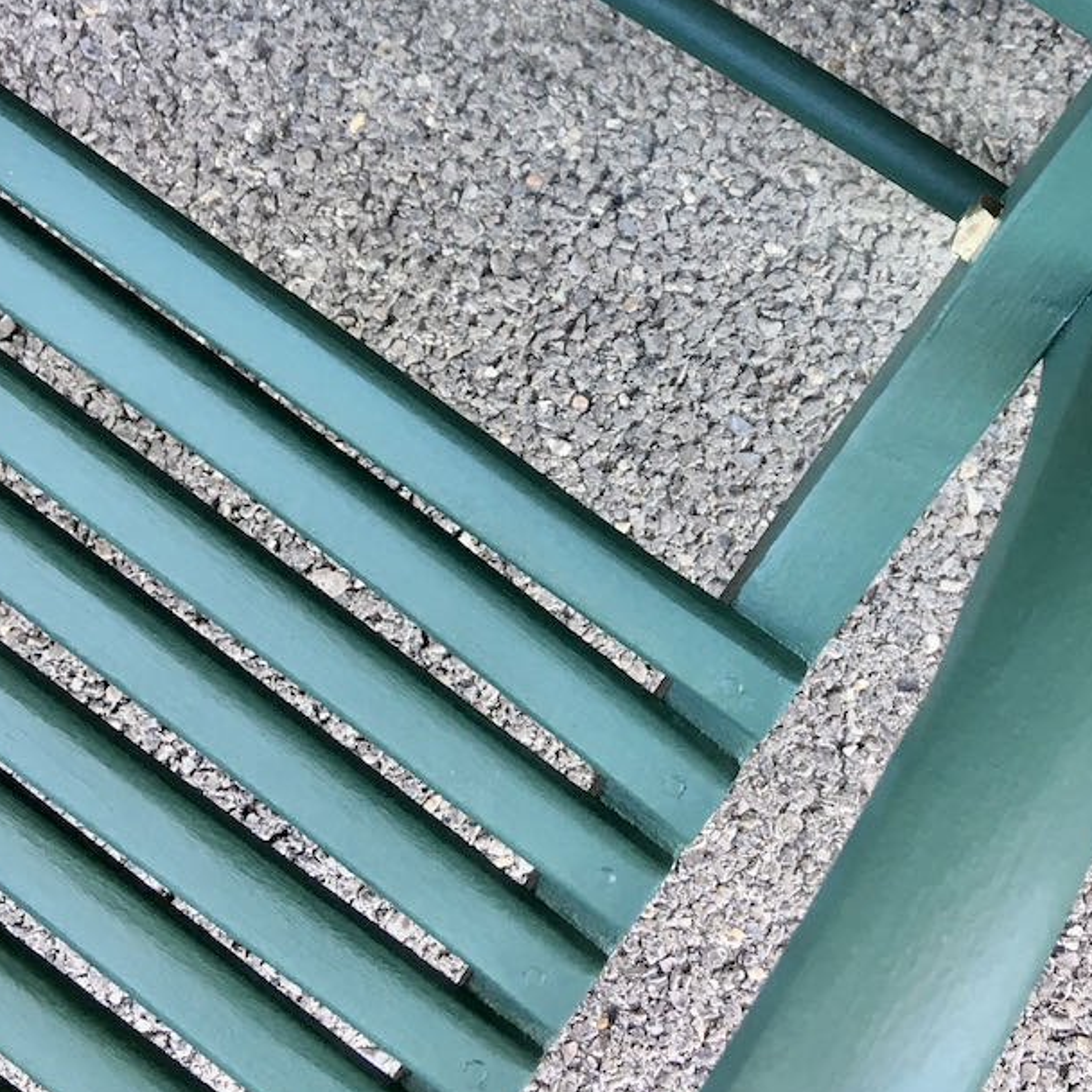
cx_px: 760
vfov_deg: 30.4
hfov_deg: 31.3
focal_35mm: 54
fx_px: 1927
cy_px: 138
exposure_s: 1/33
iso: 32
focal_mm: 4.15
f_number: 2.2
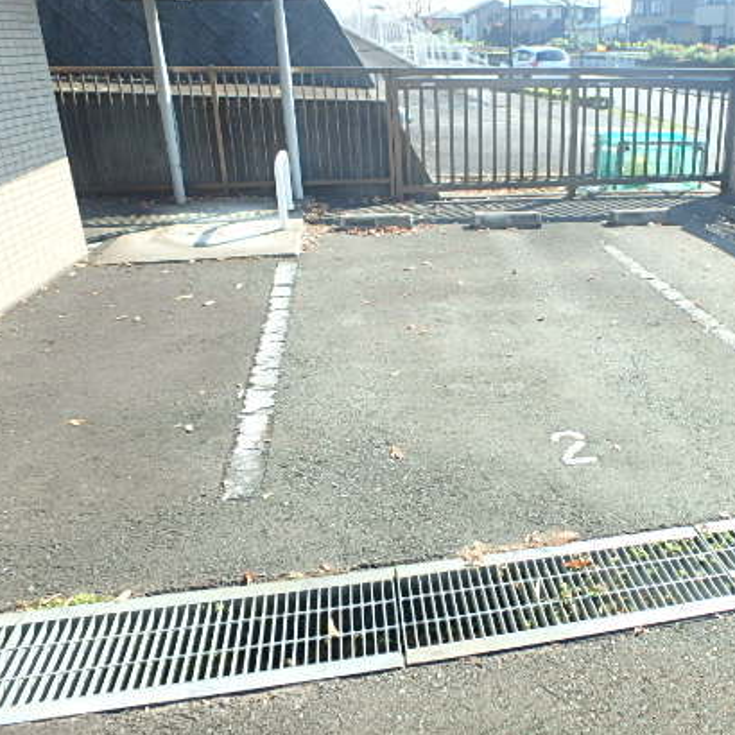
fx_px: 697
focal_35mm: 29
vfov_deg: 55.4
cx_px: 532
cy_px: 310
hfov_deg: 53.6
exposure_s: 1/320
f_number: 3.5
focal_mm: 3.7
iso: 125
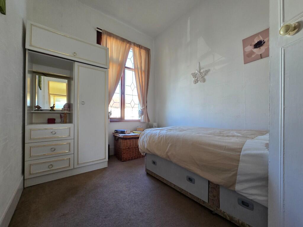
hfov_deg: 106.2
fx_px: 114
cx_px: 152
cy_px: 114
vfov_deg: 89.9
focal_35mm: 13
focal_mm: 2.2
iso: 125
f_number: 2.2
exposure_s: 1/100
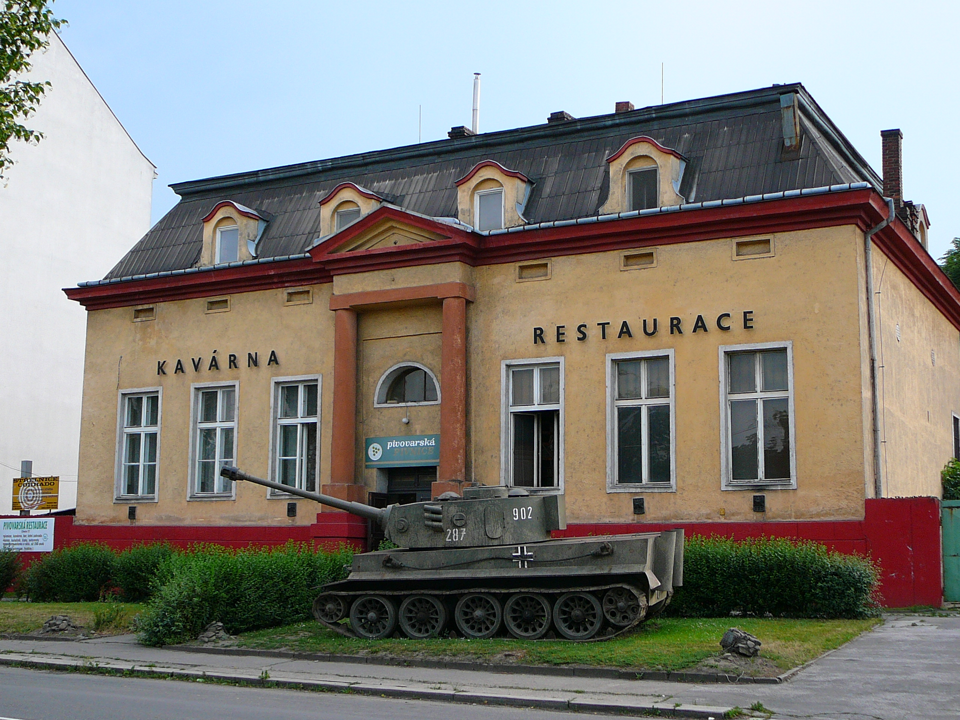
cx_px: 480
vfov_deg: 29.7
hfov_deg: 38.9
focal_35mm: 49
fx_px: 1359
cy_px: 360
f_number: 3.4
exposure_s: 1/200
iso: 80
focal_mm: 7.3
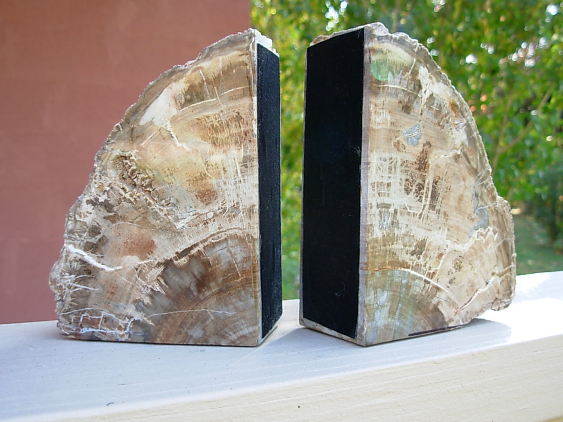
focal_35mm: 38
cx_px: 282
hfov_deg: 49.0
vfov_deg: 37.7
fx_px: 618
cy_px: 211
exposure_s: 1/67.8
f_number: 2.9
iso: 50
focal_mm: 6.3
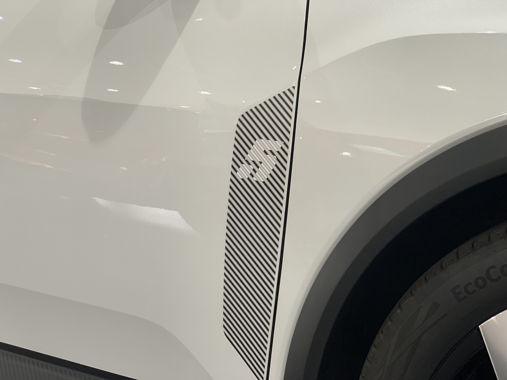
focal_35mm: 52
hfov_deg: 36.8
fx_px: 762
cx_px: 254
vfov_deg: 28.0
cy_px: 190
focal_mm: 6
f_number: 2.4
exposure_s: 1/100
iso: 80
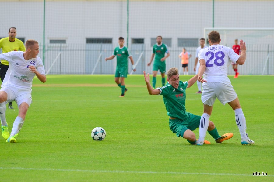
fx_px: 2108
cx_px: 137
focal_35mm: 278
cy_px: 91
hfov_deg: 7.4
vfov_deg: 4.9
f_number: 5
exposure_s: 1/1250
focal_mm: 185
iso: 640
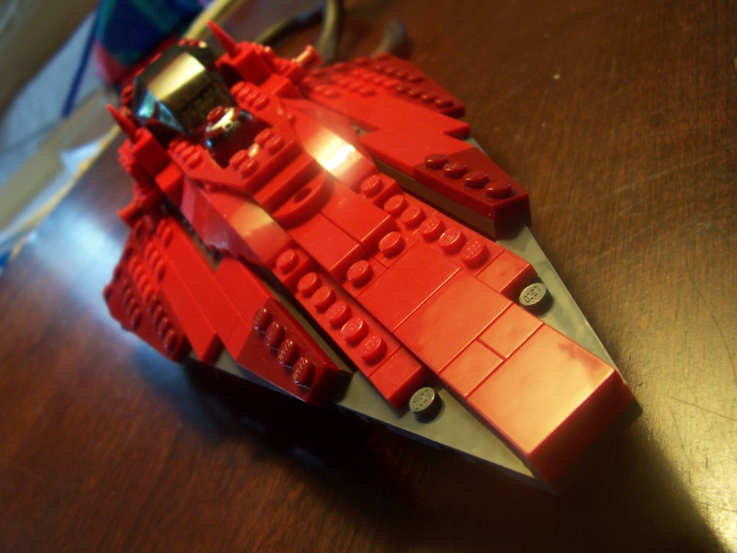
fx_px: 788
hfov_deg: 50.1
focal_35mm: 37
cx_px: 368
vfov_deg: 38.7
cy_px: 276
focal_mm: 5.6
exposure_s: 1/30
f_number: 2.8
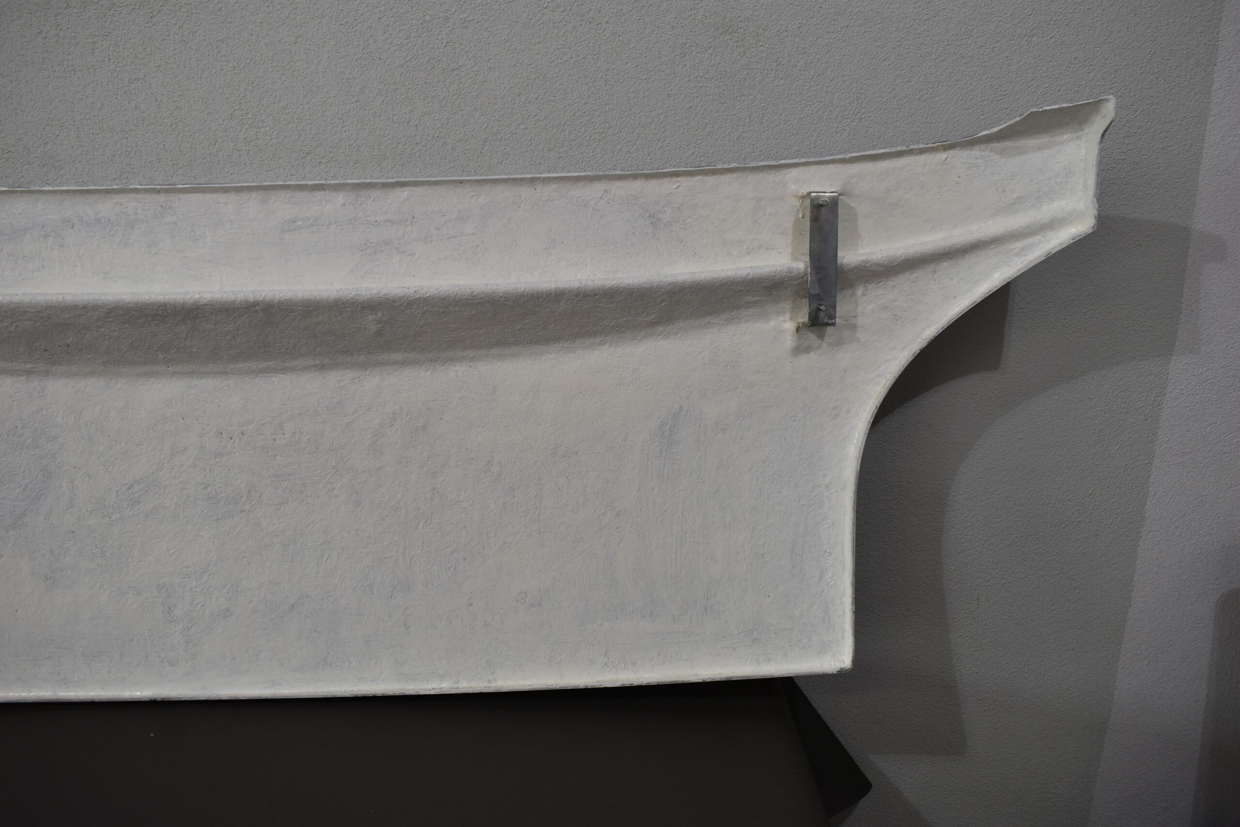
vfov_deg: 41.7
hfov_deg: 59.5
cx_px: 620
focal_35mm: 32
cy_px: 414
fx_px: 1085
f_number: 6.3
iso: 200
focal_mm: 21
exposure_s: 1/160
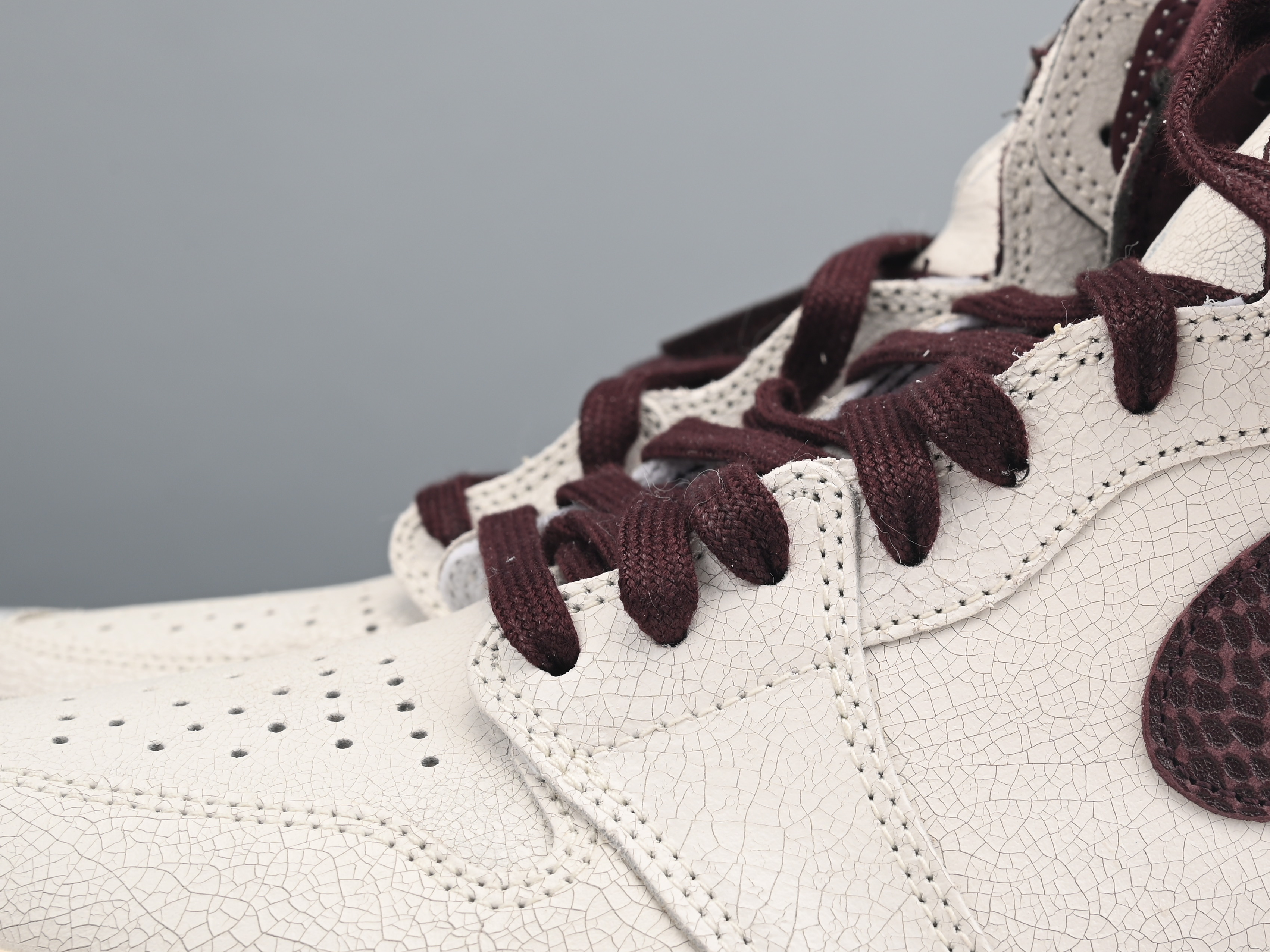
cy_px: 578
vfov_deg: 21.6
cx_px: 812
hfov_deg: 28.4
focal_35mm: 68
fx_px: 2495
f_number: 11
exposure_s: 1/200
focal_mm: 40
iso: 100
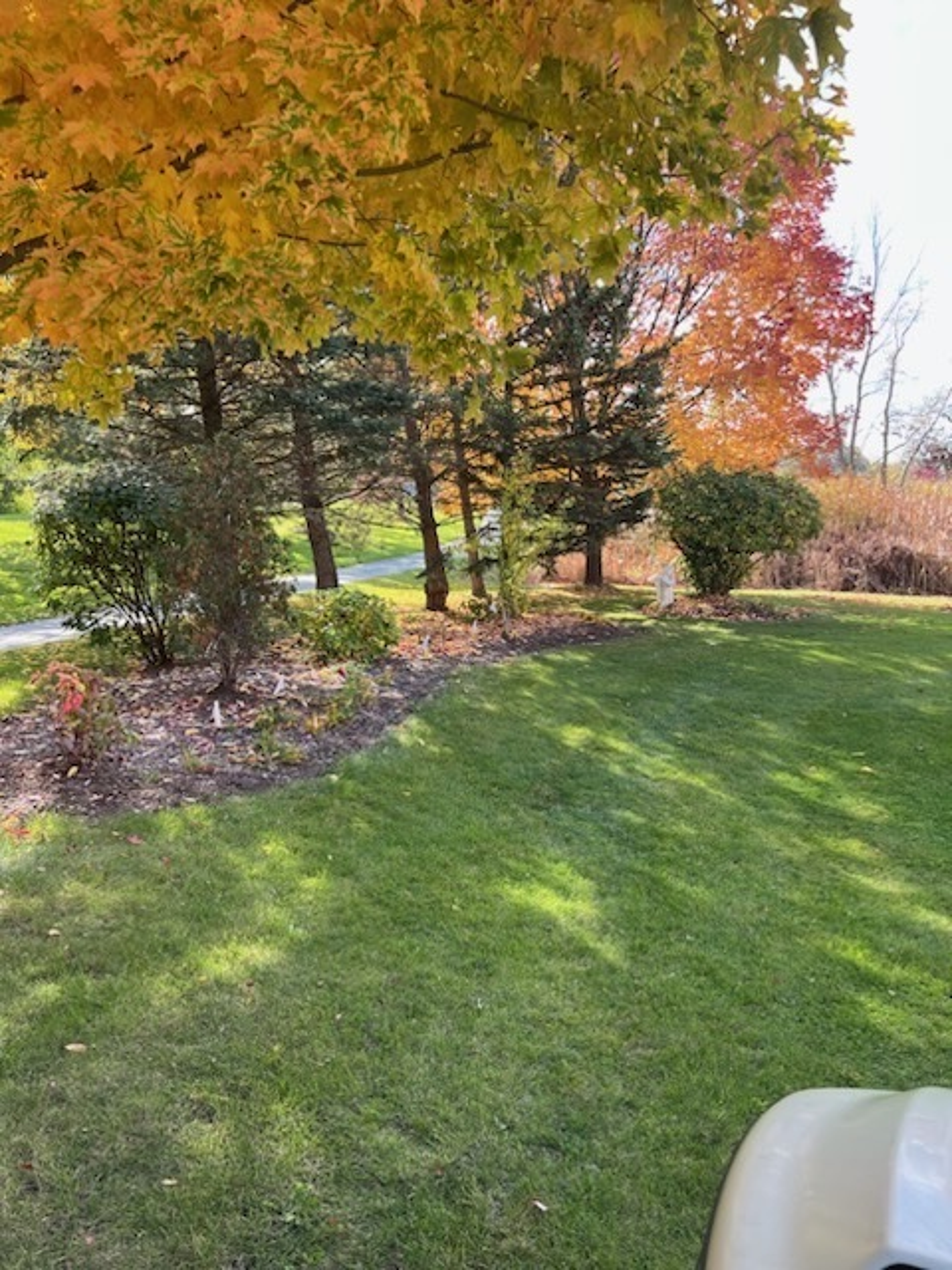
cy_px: 635
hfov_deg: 53.1
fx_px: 953
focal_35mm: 26
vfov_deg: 67.3
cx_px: 476
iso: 50
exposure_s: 1/411
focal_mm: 5.7
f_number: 1.5
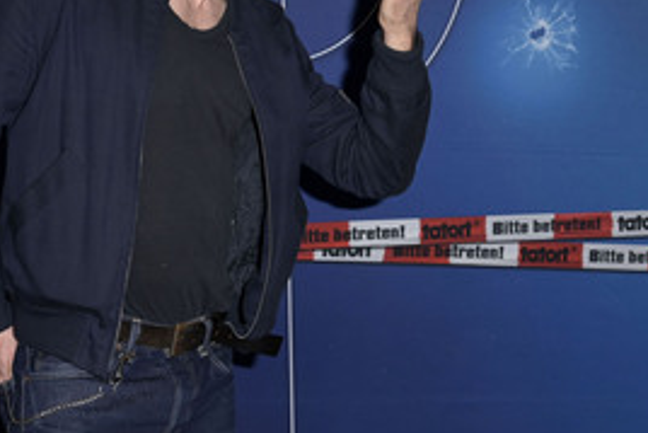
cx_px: 216
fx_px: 1513
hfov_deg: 24.1
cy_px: 85
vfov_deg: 16.2
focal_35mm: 84
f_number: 5.6
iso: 640
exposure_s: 1/250
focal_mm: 50
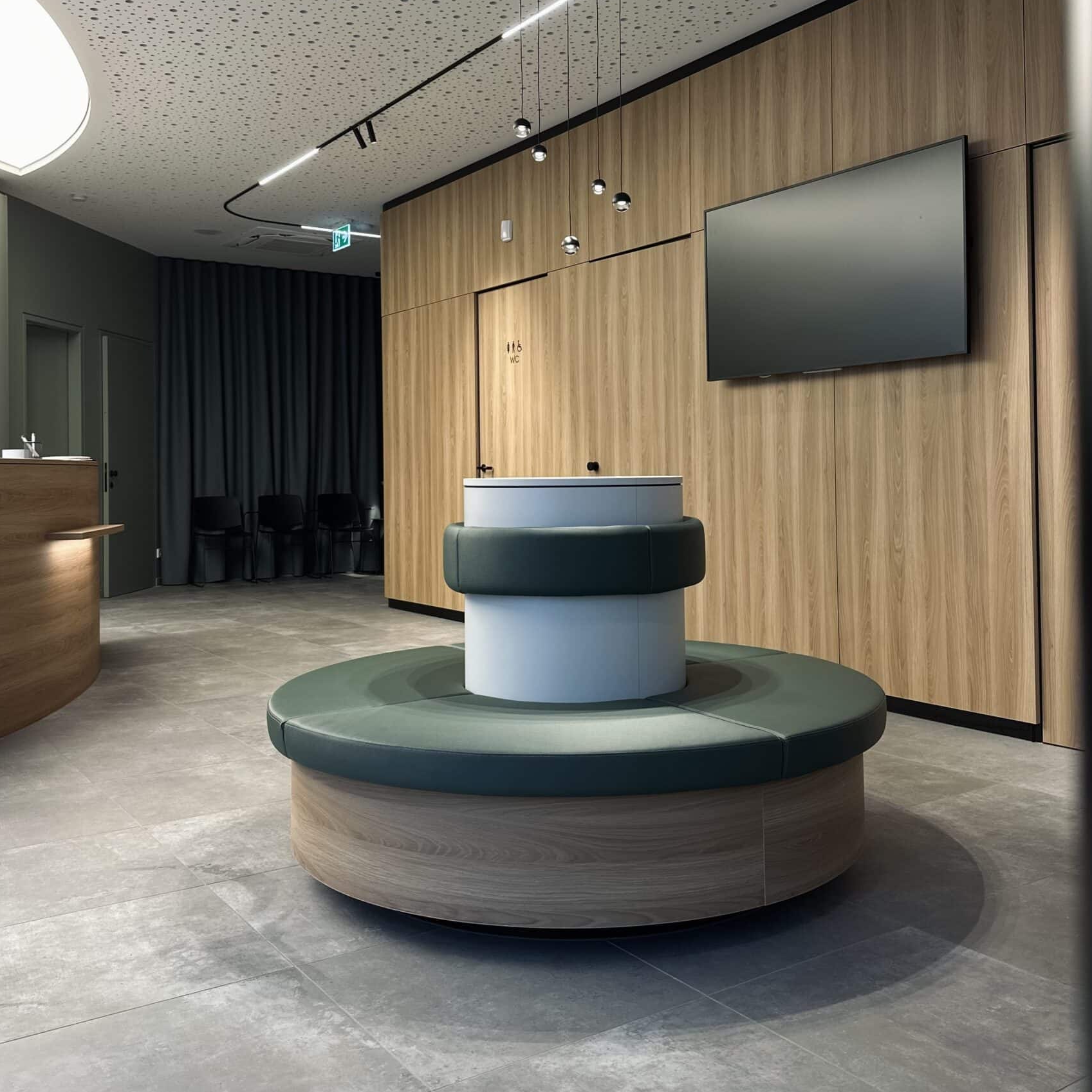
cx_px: 565
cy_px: 448
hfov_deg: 51.1
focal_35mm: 32
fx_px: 1142
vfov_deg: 50.8
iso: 64
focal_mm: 6.86
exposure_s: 1/100
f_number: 1.78
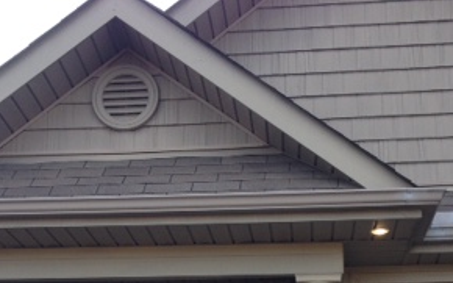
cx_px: 219
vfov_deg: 15.1
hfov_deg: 25.2
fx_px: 1012
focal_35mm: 82
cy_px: 374
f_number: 2.4
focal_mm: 4.28
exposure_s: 1/244
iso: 50
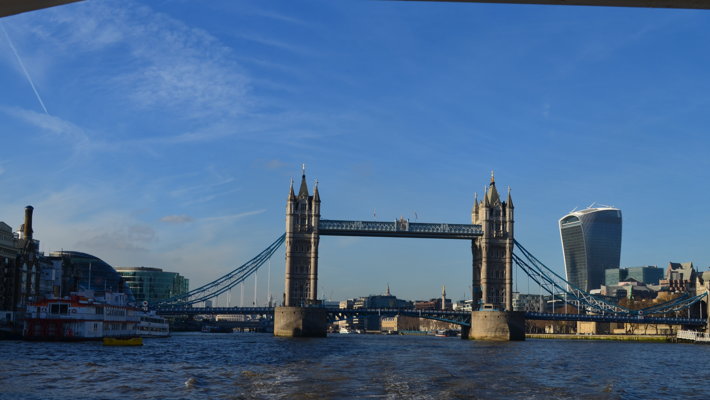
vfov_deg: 24.9
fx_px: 904
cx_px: 361
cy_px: 222
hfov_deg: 42.9
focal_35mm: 48
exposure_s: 1/160
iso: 100
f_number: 11
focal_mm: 30
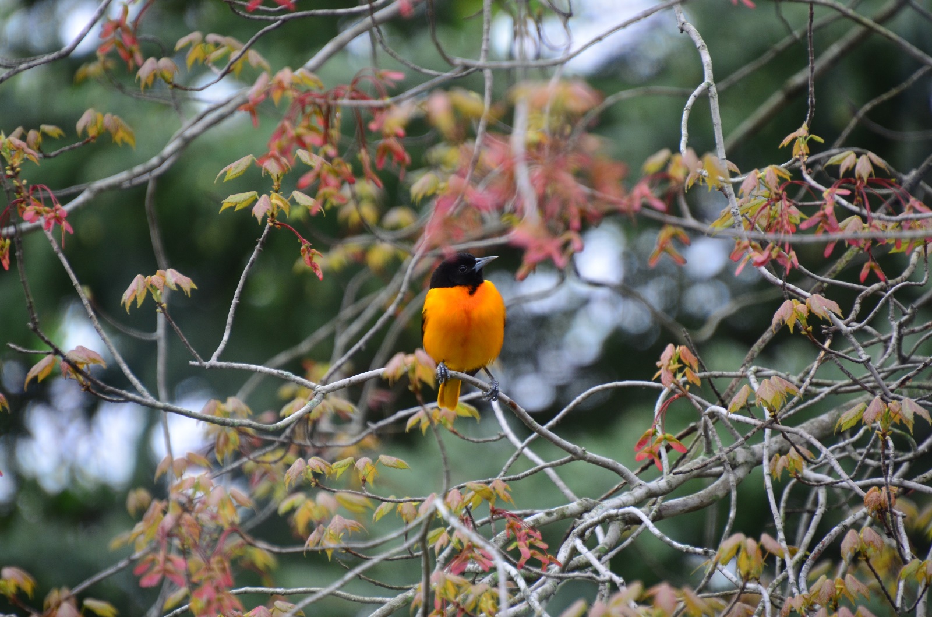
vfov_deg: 2.3
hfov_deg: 3.4
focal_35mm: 600
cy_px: 308
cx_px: 466
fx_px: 15498
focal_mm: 400
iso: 400
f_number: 6.3
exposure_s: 1/50
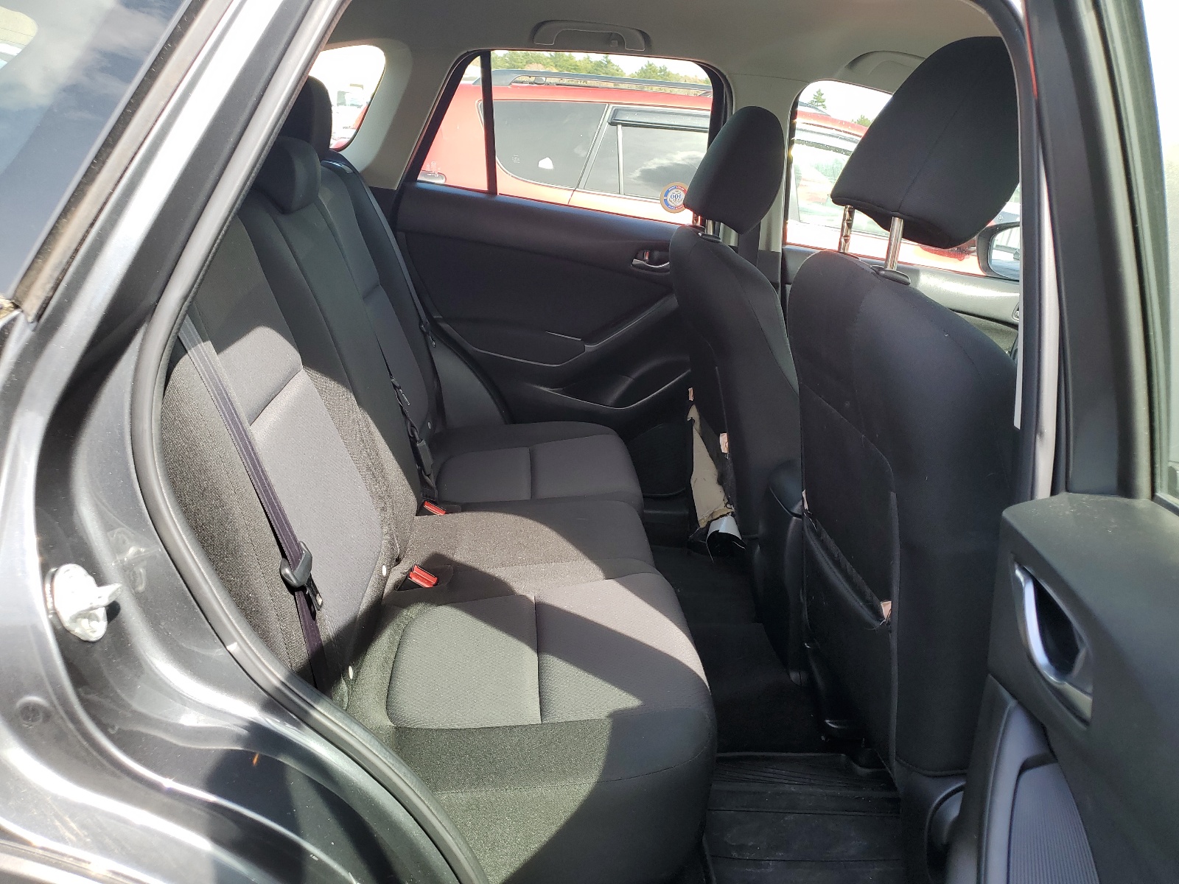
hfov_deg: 67.3
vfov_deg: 53.1
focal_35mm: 26
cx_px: 590
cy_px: 442
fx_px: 886
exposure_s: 1/345
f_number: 1.5
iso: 50
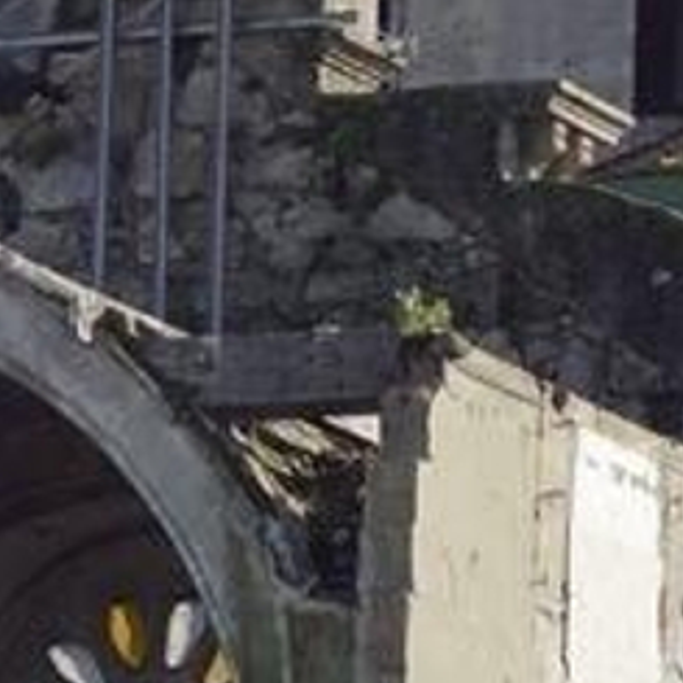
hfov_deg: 2.8
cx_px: -178
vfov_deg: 2.8
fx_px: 13947
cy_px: 503
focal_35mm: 625
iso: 200
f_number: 8
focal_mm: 75
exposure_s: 1/400
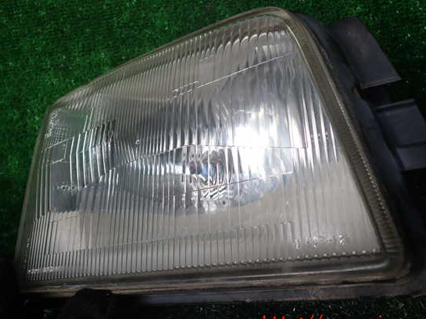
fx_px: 406
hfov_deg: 55.3
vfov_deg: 43.0
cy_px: 158
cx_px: 205
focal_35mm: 33
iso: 125
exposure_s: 1/60
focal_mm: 5.4
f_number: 2.3
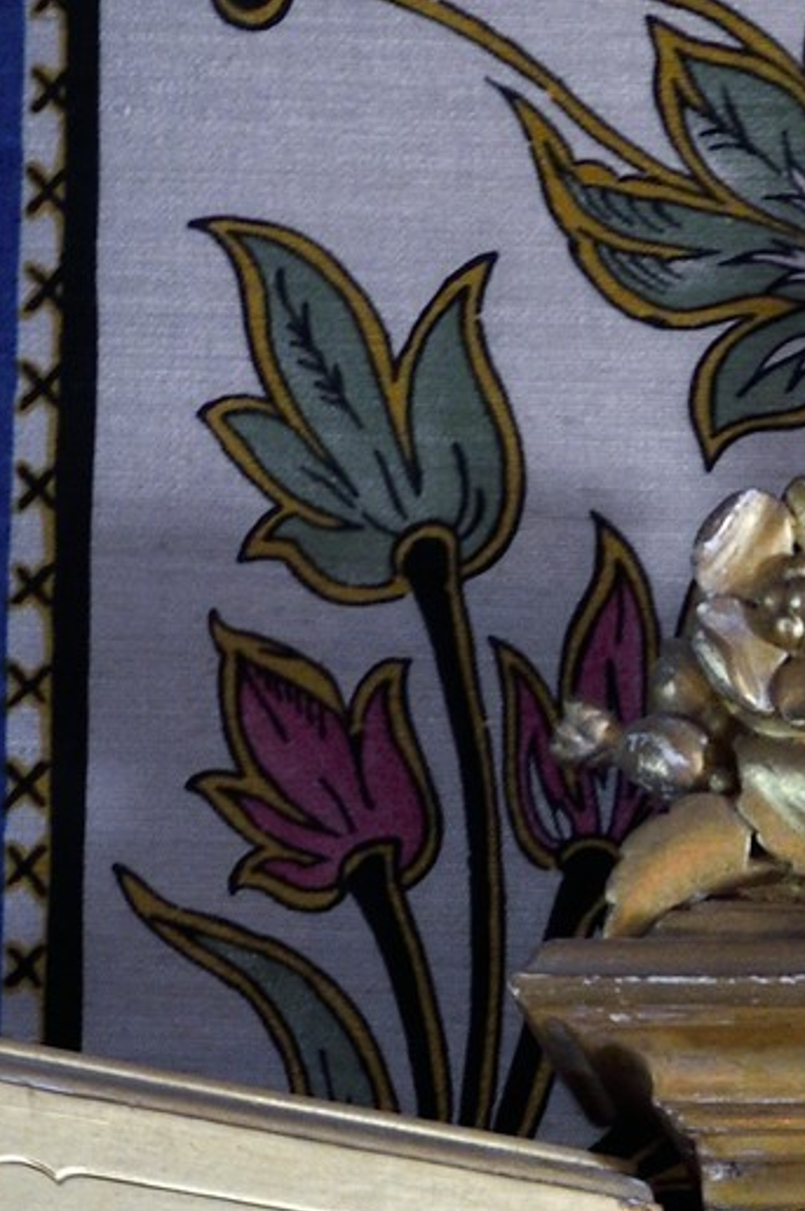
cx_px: 1655
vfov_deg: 6.9
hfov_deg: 4.7
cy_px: 2219
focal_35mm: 289
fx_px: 9712
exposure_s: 1/20
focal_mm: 62
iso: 800
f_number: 4.5
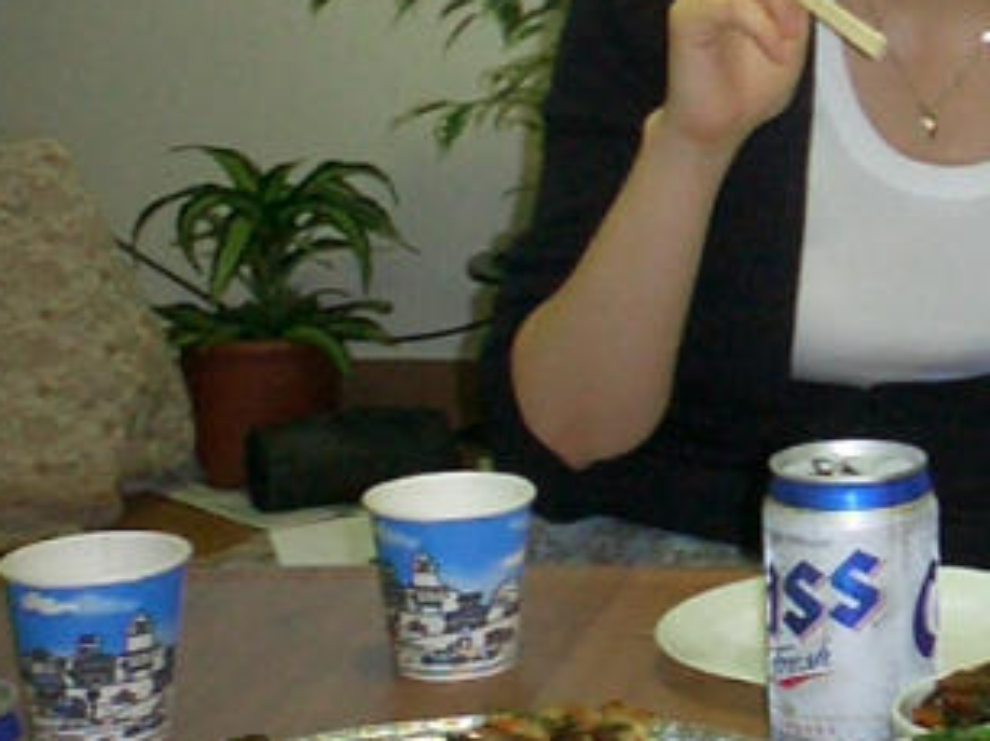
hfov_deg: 15.5
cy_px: 32
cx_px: 1314
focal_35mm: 121
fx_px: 3458
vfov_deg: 12.1
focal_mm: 5.6
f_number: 3.5
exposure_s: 1/40
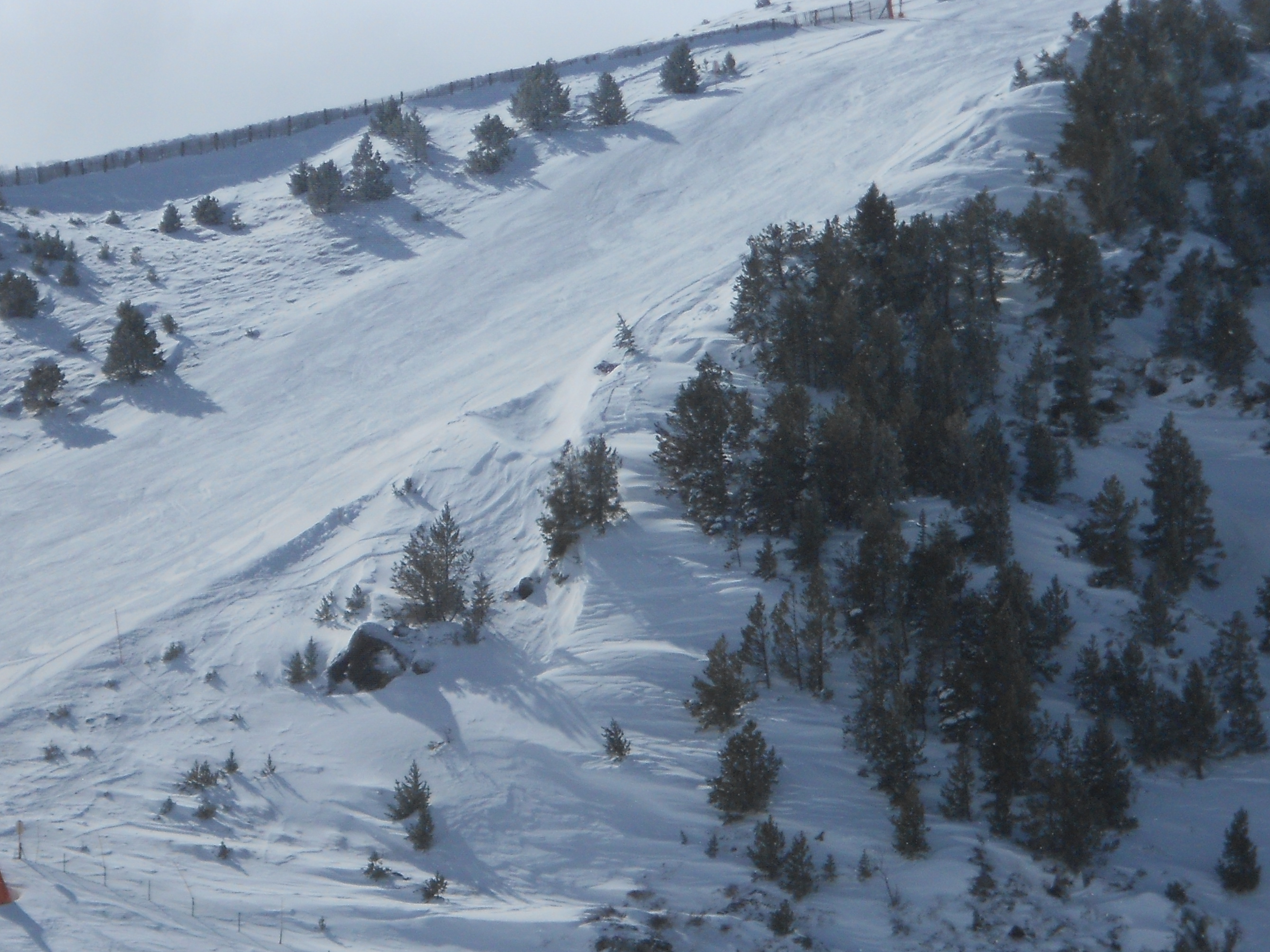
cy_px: 744
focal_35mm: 210
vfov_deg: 7.1
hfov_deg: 9.4
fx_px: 7705
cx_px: 387
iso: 80
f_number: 6.5
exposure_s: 1/1250
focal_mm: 23
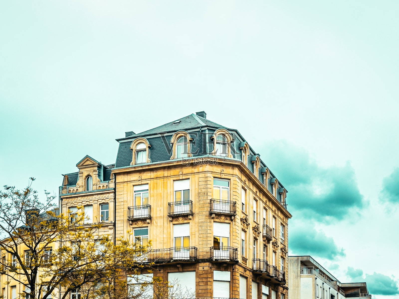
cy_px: 150
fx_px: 553
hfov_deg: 39.7
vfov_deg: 30.3
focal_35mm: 48
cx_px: 200
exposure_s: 1/3200
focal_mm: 6.86
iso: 64
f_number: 1.8
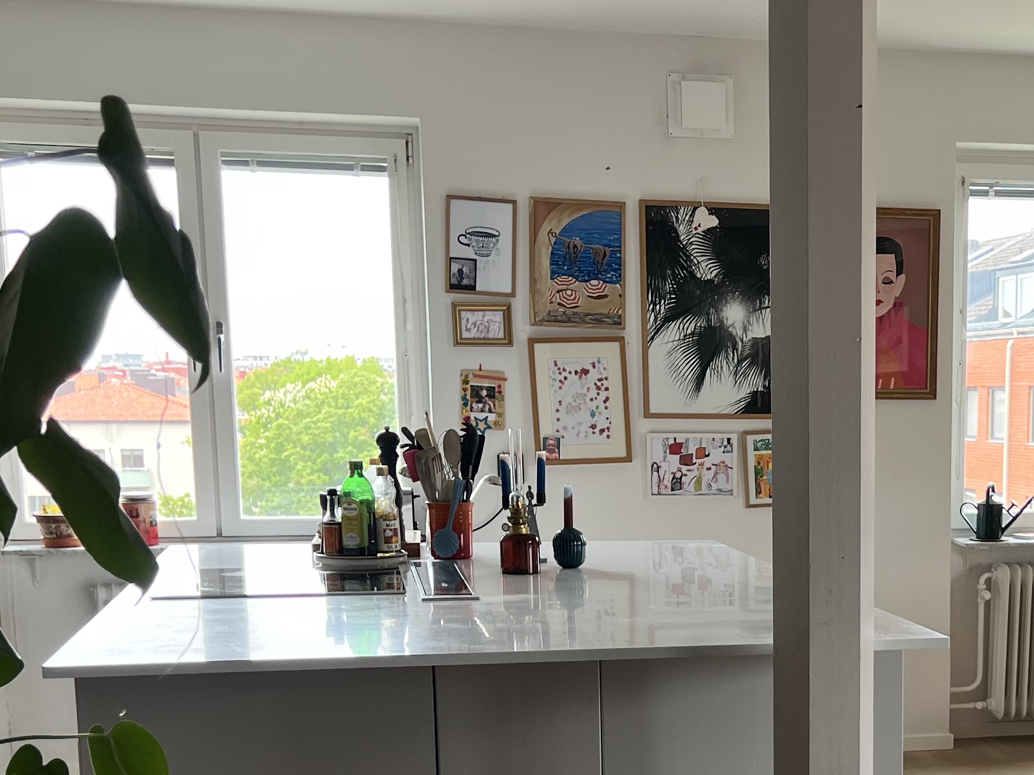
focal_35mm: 61
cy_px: 726
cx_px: 876
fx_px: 1822
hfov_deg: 30.6
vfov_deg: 23.3
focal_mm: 5.7
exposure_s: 1/121
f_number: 1.5
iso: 40
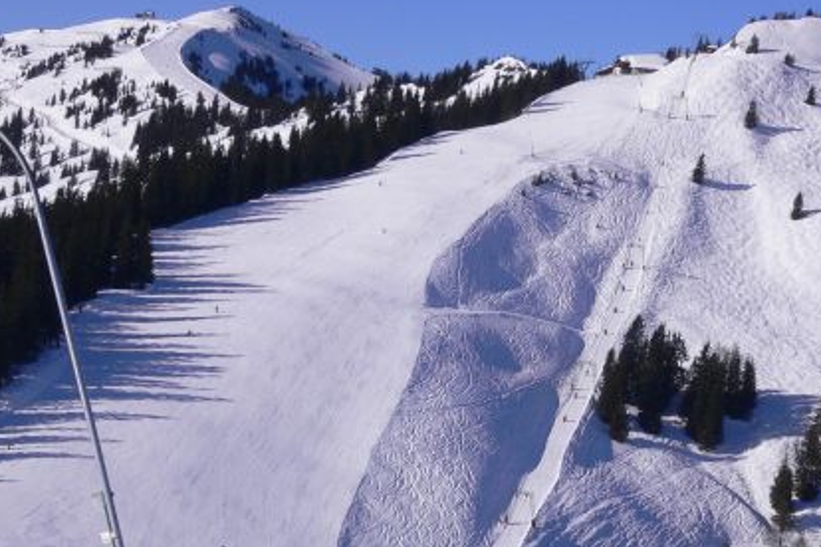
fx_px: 2235
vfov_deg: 13.9
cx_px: 436
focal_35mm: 98
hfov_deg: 20.8
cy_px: 424
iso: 80
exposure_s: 1/500
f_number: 7.5
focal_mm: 10.1
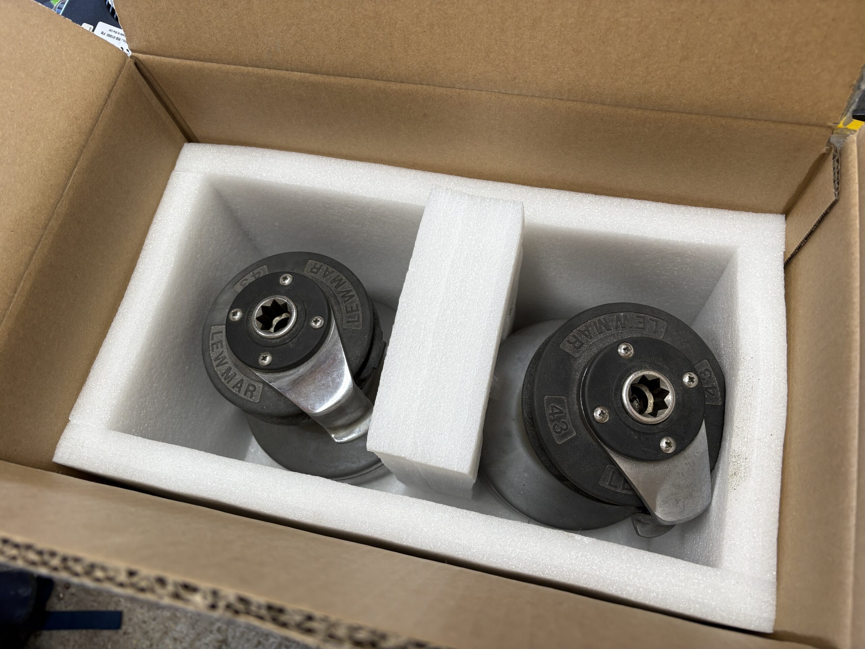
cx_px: 432
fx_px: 650
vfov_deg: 53.1
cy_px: 324
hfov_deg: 67.3
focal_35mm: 26
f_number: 1.6
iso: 64
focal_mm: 5.96
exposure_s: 1/122
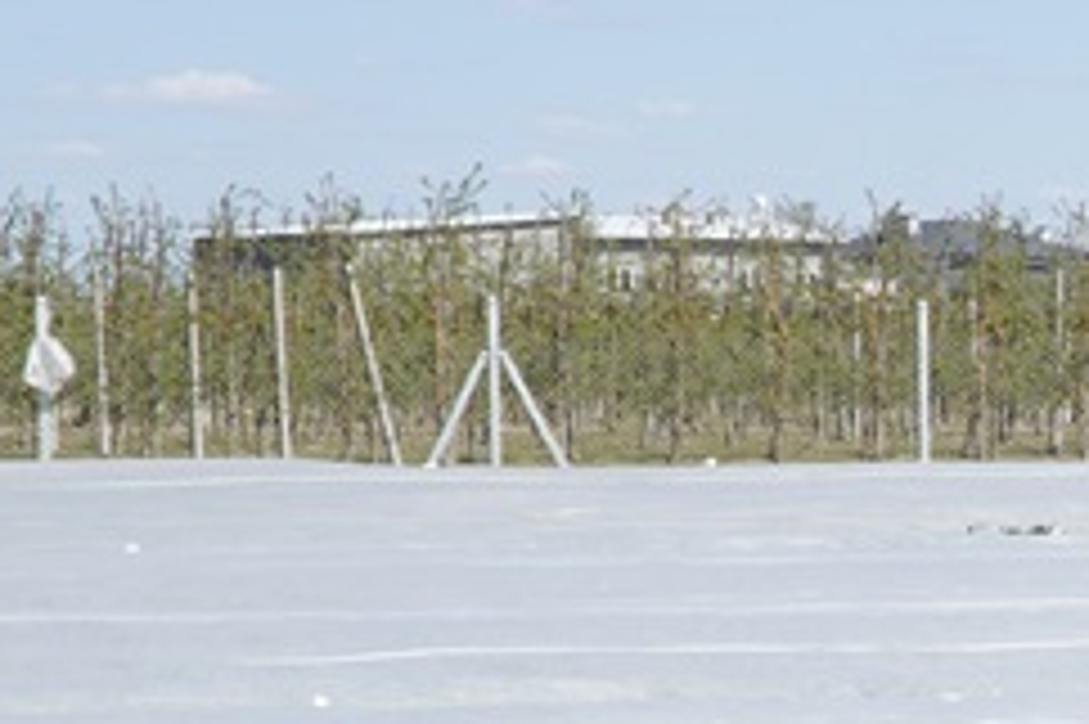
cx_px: 2120
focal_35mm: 156
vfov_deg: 8.7
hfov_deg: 11.8
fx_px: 4730
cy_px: 742
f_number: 8
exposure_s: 1/250
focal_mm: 21
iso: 100
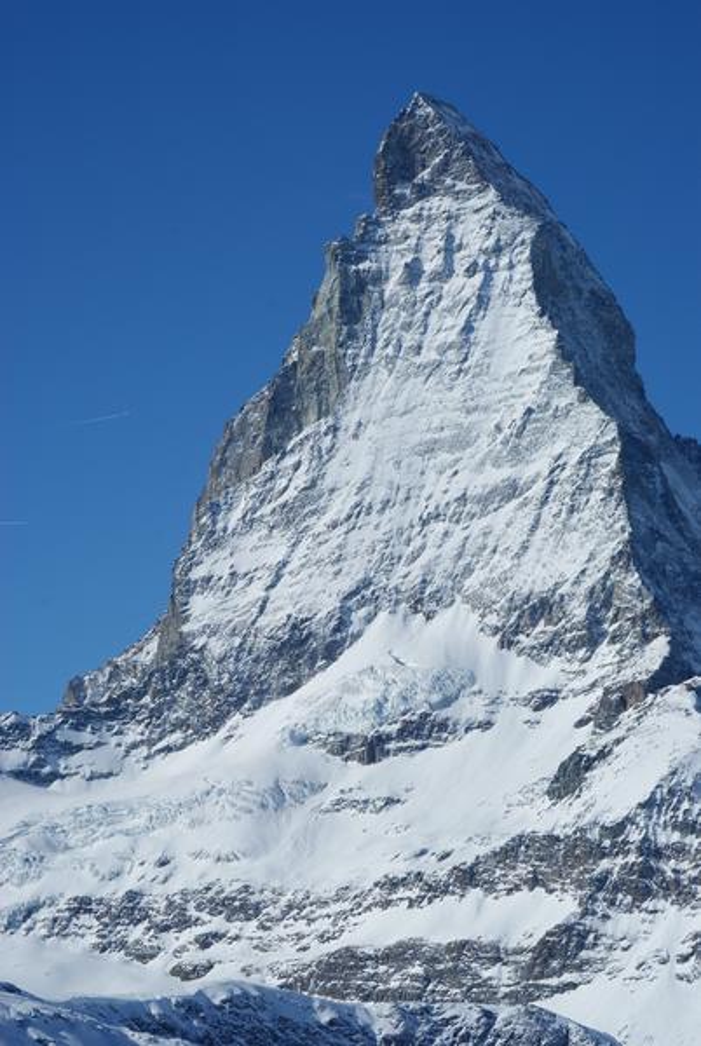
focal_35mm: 150
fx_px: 4366
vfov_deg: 13.7
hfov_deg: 9.2
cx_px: 350
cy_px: 523
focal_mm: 100
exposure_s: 1/320
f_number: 13
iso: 100
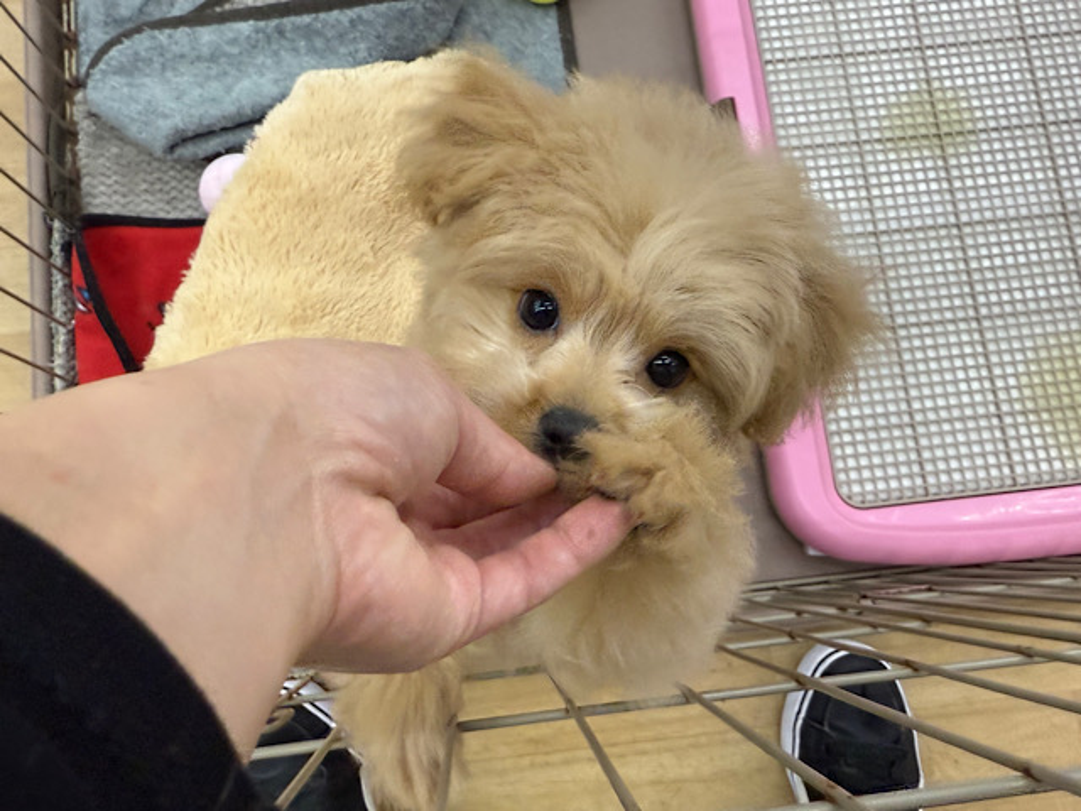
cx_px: 540
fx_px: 749
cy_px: 406
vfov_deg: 56.8
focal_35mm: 24
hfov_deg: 71.6
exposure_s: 1/100
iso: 250
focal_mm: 2.22
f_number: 2.2
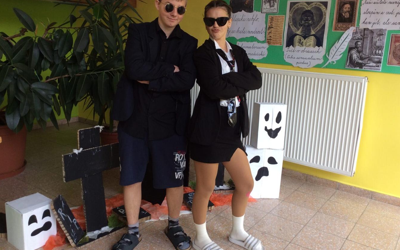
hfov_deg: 56.7
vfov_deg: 37.2
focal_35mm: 34
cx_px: 200
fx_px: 371
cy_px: 109
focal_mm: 3.3
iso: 40
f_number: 2.4
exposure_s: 1/33
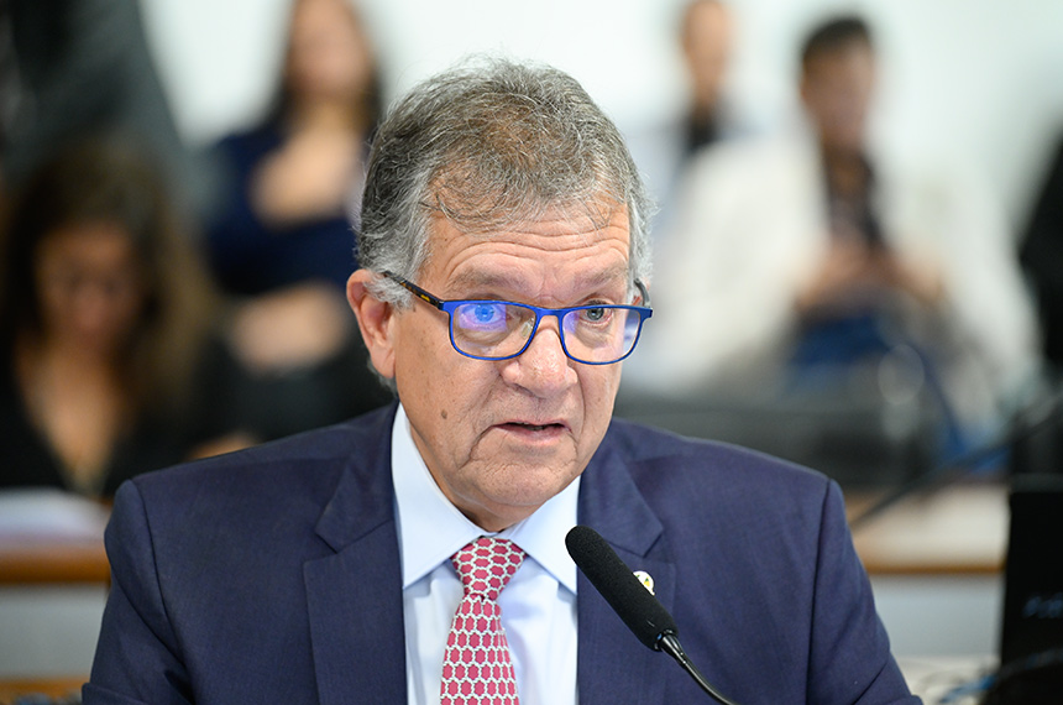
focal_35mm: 200
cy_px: 352
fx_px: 5895
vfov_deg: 6.8
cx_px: 532
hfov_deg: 10.3
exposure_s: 1/160
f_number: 2.8
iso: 2500
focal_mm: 200
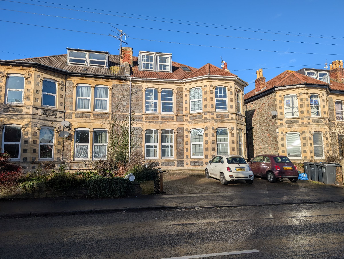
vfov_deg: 56.9
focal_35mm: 24
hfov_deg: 71.5
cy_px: 130
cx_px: 172
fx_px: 239
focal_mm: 6.9
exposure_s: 1/1443
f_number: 1.68
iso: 18
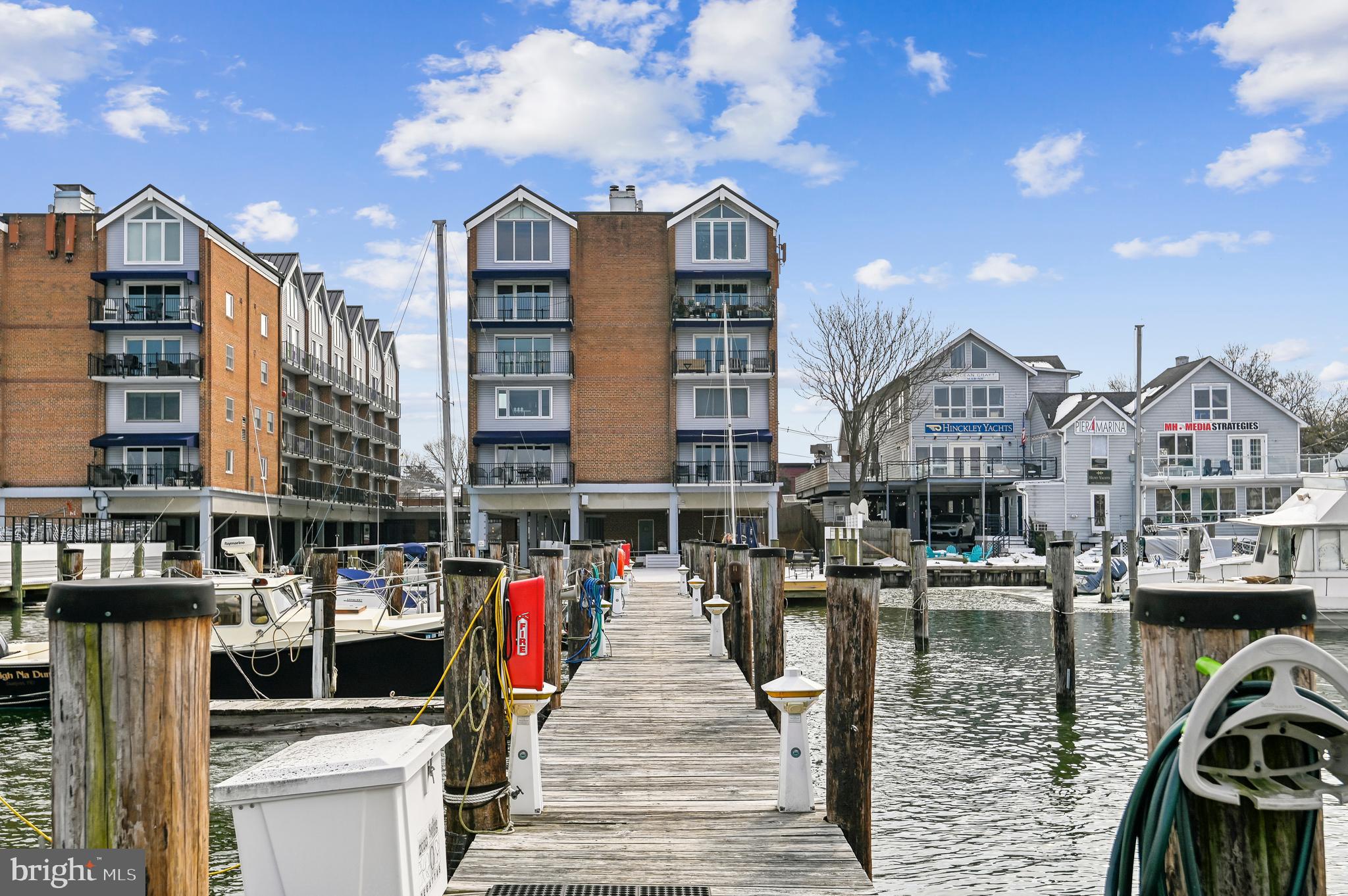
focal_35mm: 35
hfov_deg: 54.5
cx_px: 674
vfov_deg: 37.8
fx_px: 1309
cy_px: 448
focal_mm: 35
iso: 100
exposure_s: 1/500
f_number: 8
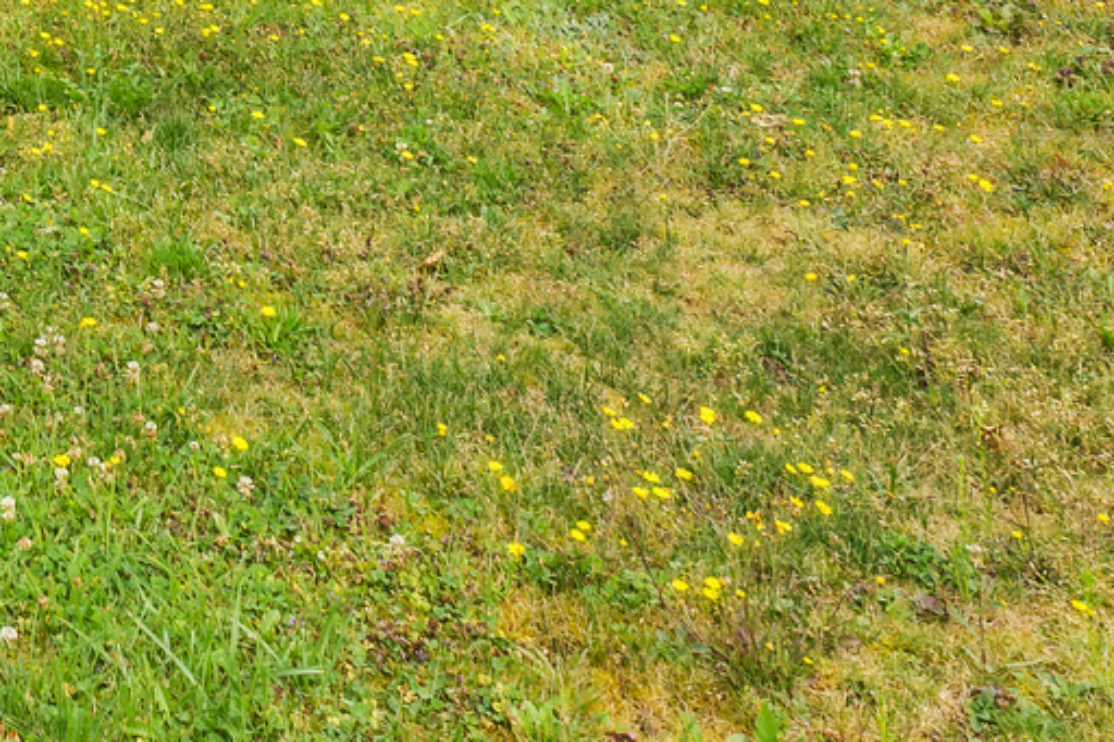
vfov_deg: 15.2
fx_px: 2165
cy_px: -795
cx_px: -472
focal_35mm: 70
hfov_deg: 23.9
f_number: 7.1
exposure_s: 1/320
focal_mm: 14
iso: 200
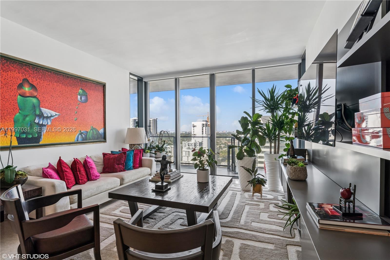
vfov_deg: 69.2
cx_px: 195
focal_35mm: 17
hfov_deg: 92.0
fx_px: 188
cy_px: 130
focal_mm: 17.4
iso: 320
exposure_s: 1/30
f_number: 10
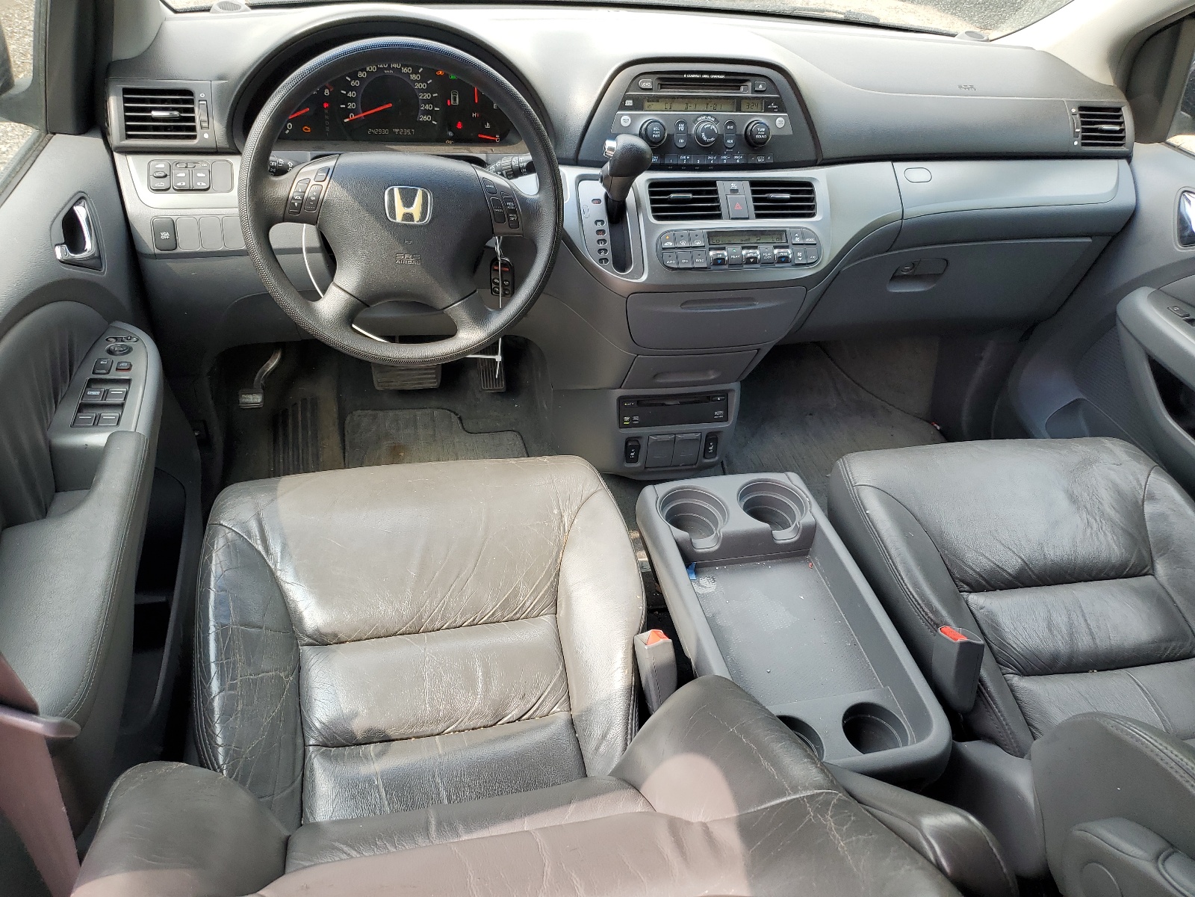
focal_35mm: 26
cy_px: 448
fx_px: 898
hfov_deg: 67.3
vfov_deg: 53.1
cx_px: 598
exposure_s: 1/250
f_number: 1.5
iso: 50
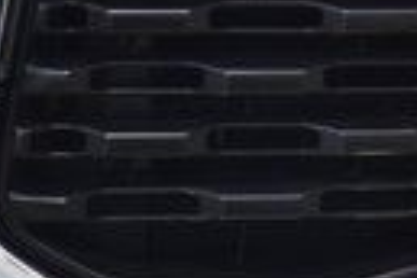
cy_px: -79
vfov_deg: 3.8
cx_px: 944
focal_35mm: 357
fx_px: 4135
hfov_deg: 5.6
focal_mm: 48
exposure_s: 1/60
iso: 1600
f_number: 6.3
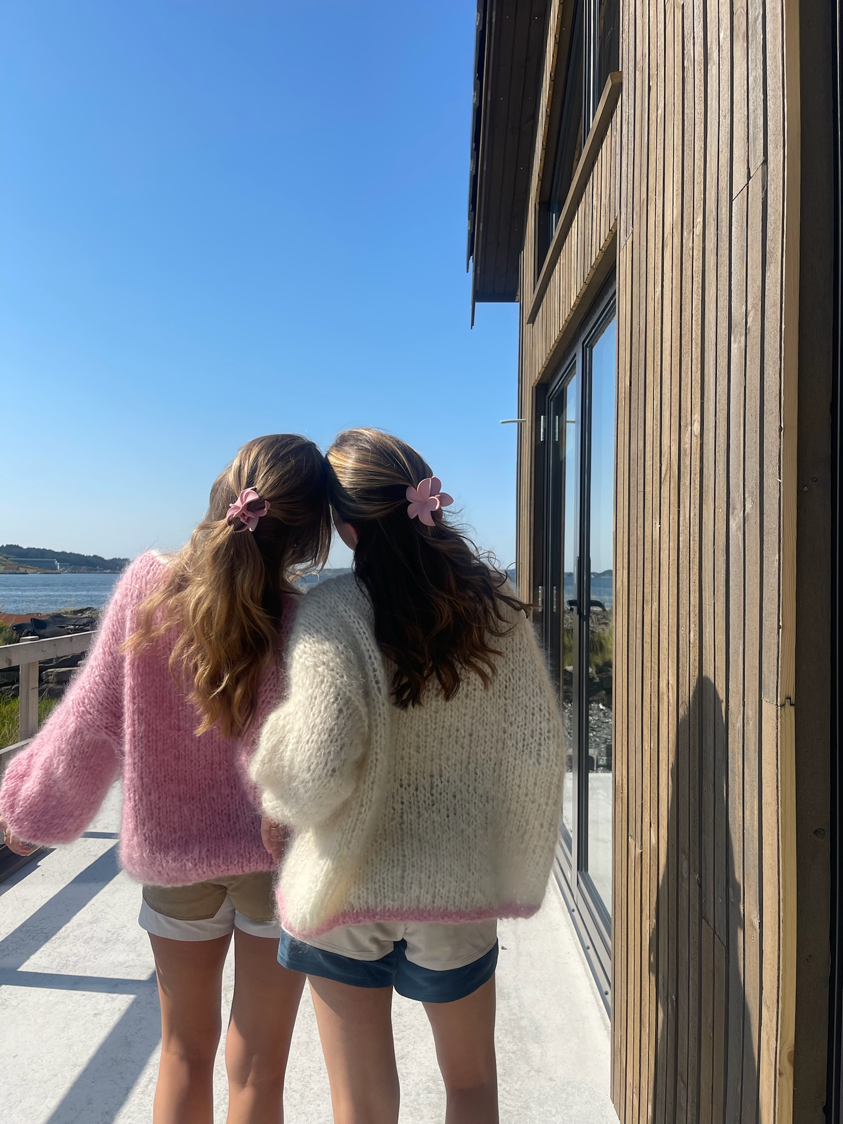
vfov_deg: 69.4
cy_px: 562
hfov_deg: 54.9
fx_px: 812
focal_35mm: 25
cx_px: 422
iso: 32
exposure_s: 1/3922
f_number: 1.6
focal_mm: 5.1
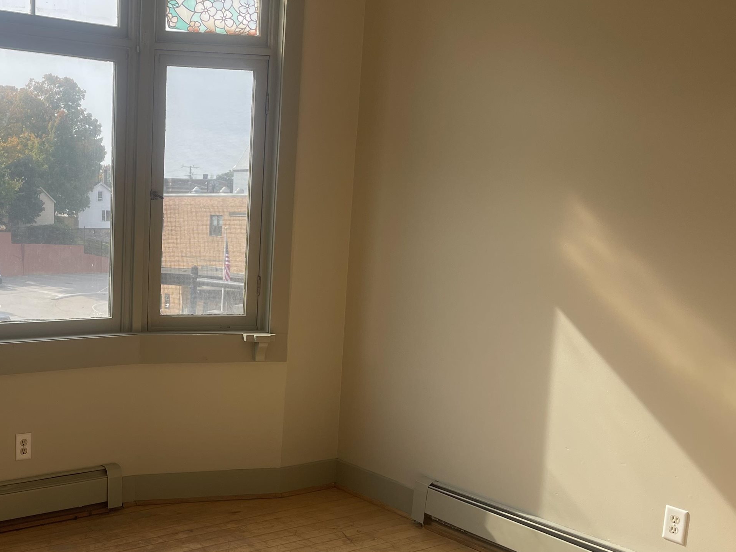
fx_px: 850
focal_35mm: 40
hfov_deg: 44.7
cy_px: 312
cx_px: 157
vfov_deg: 35.9
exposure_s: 1/887
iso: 32
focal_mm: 5.1
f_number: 1.6
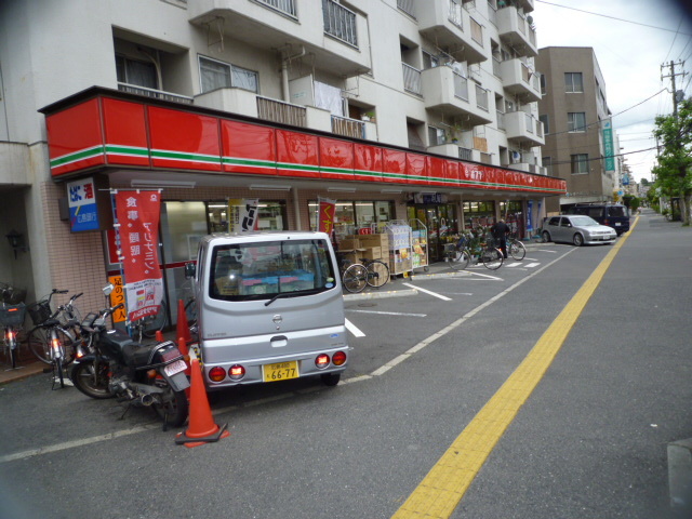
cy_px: 260
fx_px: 500
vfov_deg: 54.9
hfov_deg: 69.4
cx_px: 346
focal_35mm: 25
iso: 100
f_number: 2.8
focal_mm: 4.4
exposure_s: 1/320
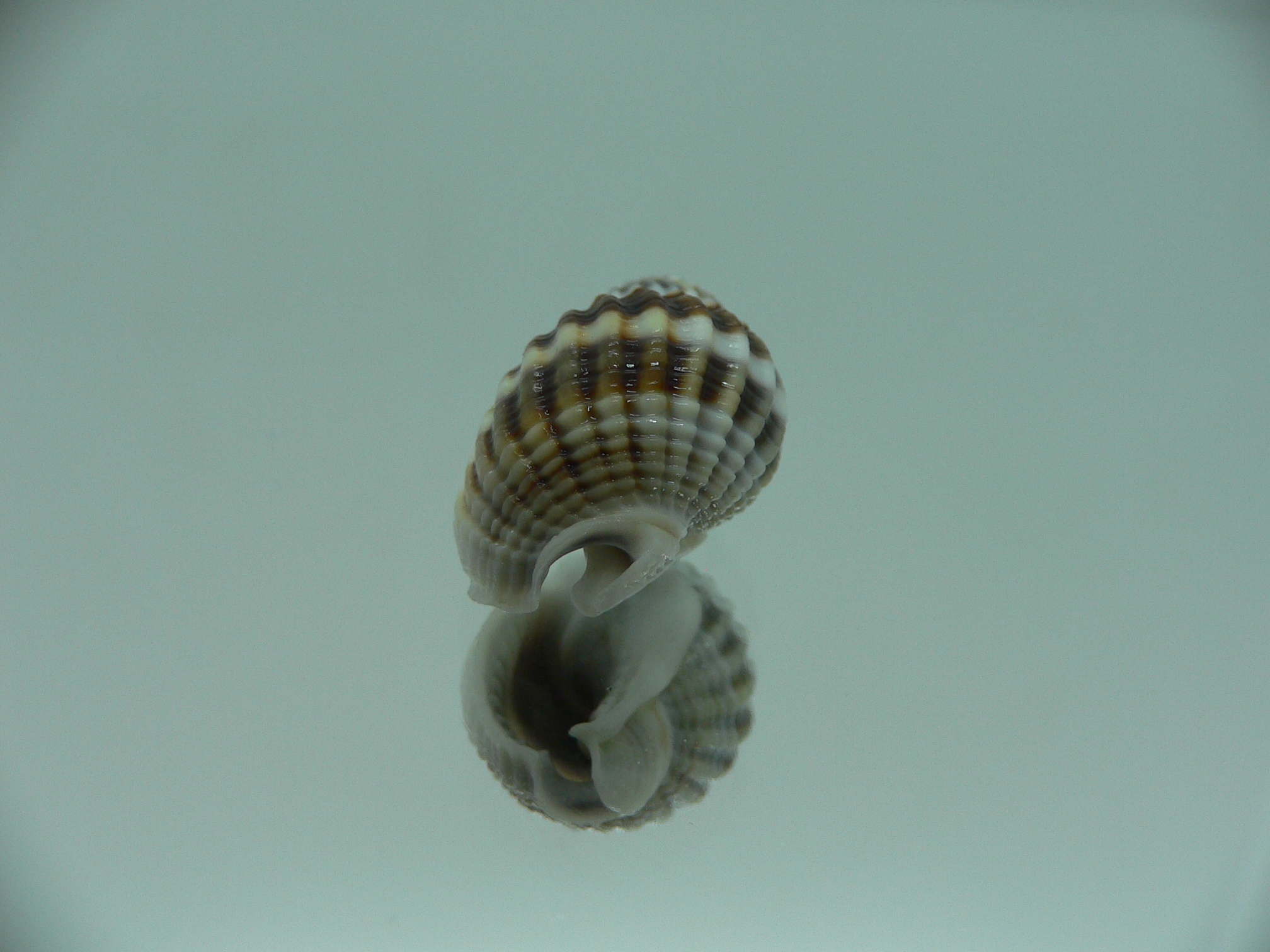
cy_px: 476
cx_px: 635
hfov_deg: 52.6
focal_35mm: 35
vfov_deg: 40.7
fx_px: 1284
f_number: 2.8
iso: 80
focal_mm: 4.6
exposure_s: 1/80
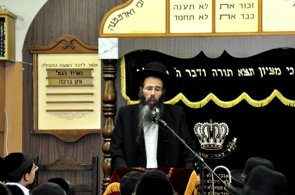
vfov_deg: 7.7
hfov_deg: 11.5
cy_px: 107
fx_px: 1461
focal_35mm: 179
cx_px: 166
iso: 800
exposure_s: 1/60
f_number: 5.3
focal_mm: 95
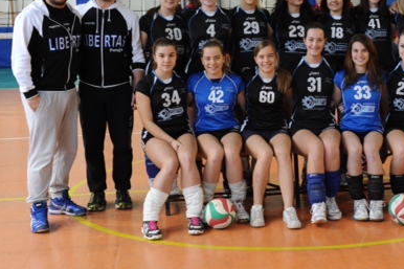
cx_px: 282
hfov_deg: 27.5
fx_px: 819
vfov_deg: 18.6
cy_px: 83
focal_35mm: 73
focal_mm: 44
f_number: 5.6
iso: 2000
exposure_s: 1/125
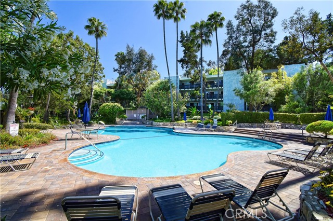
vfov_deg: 77.3
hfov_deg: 100.4
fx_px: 139
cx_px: 166
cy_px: 110
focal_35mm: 15
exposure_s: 1/200
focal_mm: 10
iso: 250
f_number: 14
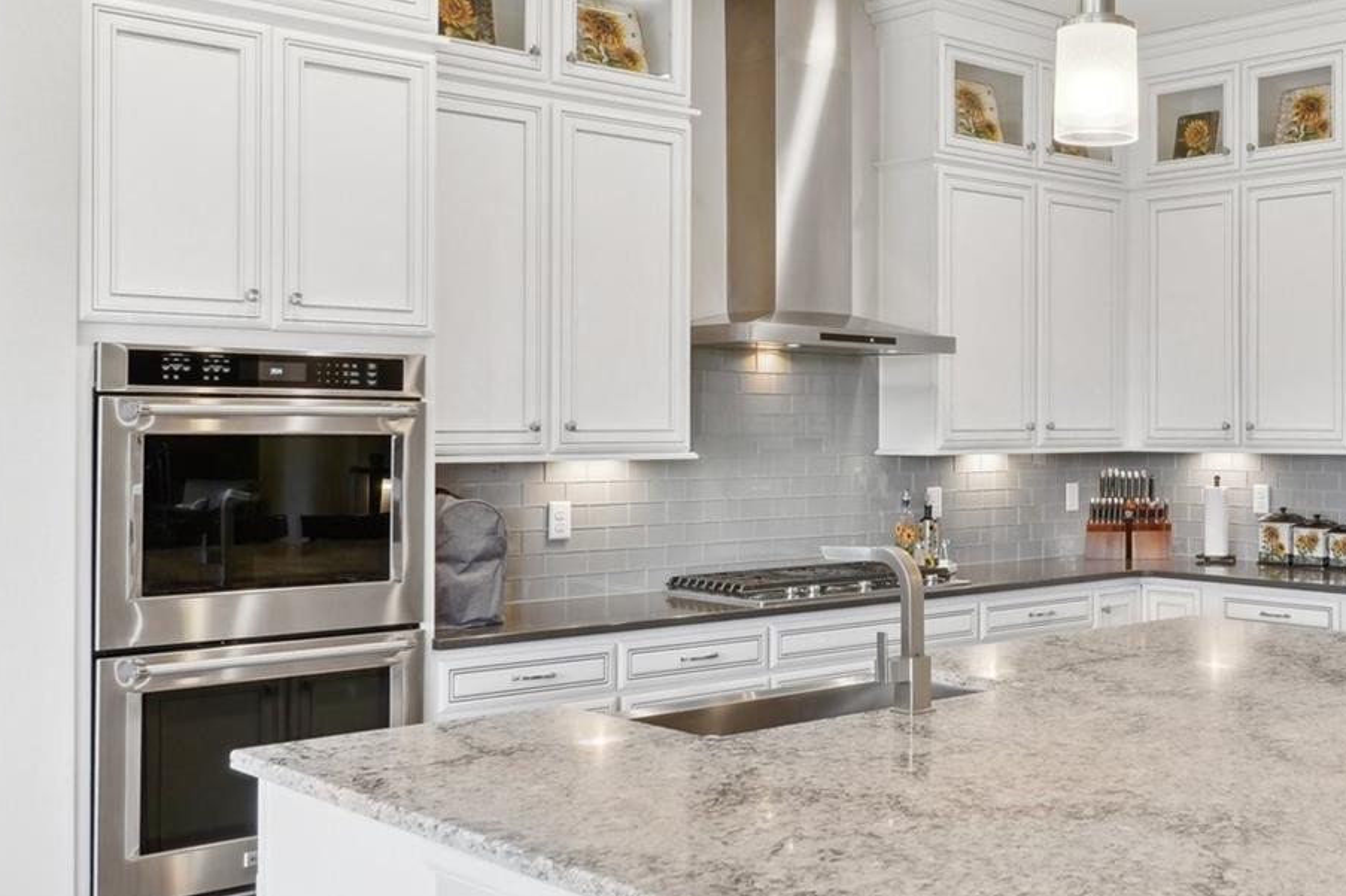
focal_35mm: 40
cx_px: 1055
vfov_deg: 33.4
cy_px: 413
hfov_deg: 46.3
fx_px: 1490
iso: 400
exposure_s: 1/20
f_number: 8
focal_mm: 15
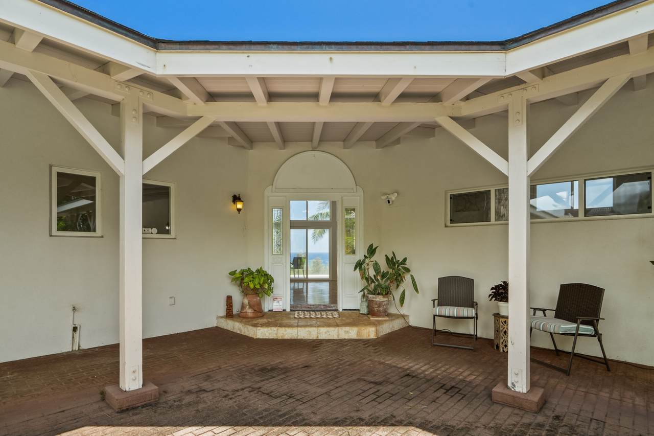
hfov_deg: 96.7
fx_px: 291
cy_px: 218
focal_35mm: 16
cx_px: 327
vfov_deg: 73.7
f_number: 10
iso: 500
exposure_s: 1/30
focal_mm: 16
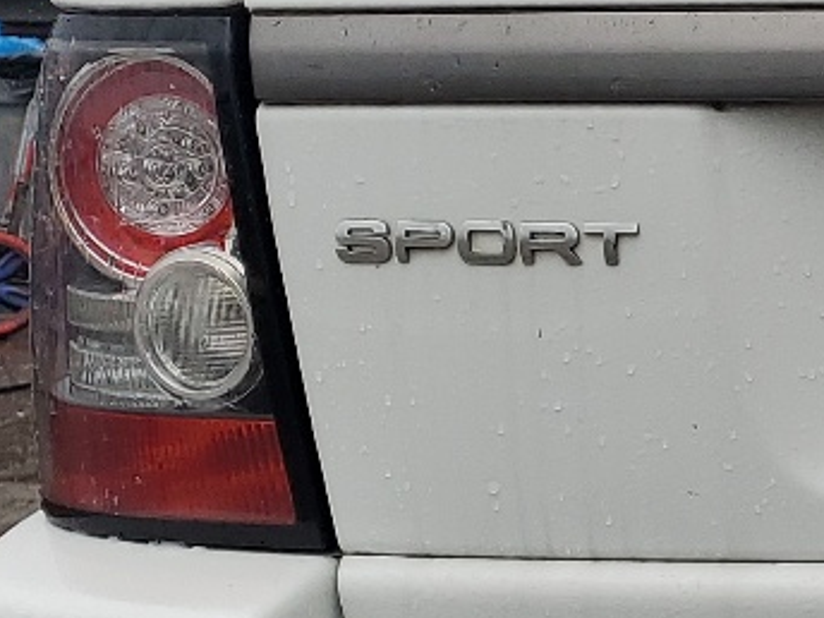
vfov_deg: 12.2
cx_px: 1449
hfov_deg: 14.5
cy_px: 213
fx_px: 2880
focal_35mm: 121
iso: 50
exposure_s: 1/1667
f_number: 1.5
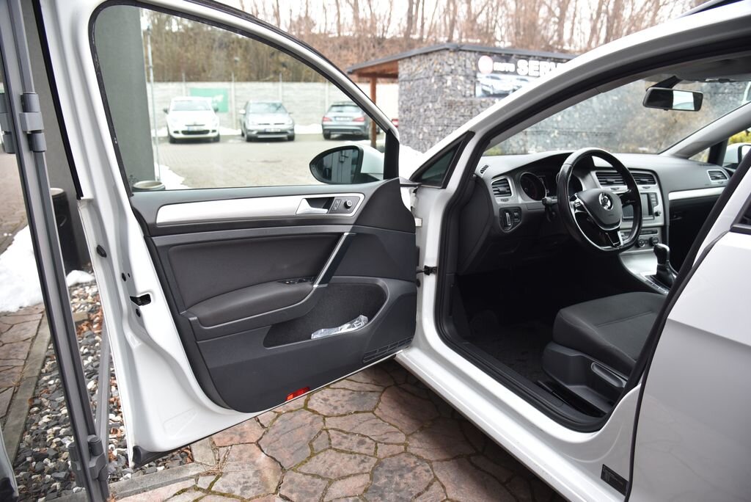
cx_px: 376
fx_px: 501
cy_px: 251
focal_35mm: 24
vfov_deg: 53.2
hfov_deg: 73.7
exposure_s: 1/80
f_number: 4.5
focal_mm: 24
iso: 500
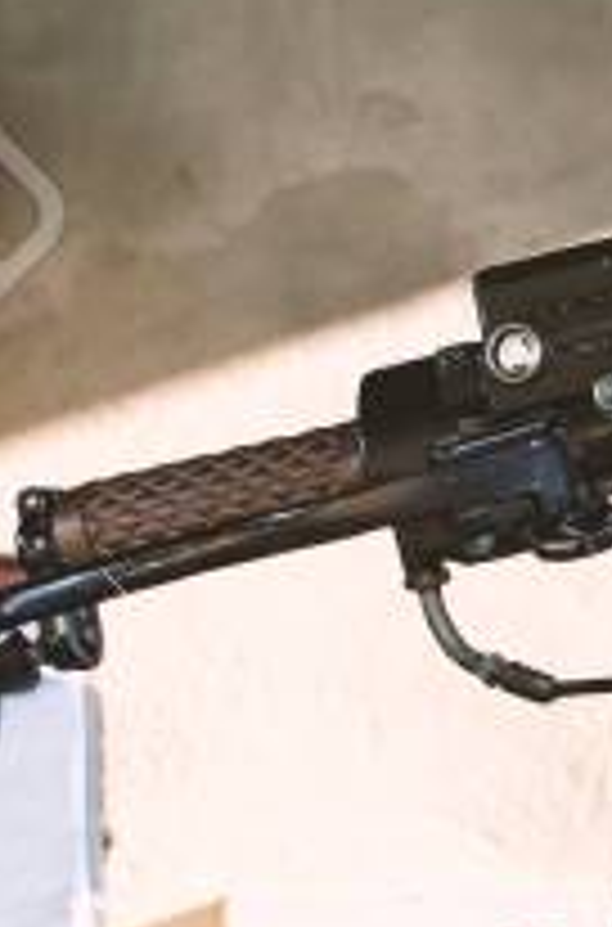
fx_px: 6803
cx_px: 1280
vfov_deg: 7.7
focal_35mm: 265
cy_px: 1062
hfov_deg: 5.0
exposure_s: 1/80
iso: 200
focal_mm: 28
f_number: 3.2
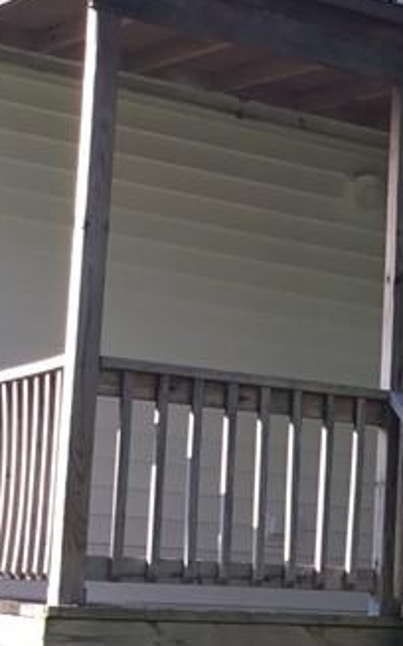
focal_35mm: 103
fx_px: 1812
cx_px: 745
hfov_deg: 11.7
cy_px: 498
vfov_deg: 20.0
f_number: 2.4
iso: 25
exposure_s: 1/166
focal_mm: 3.3
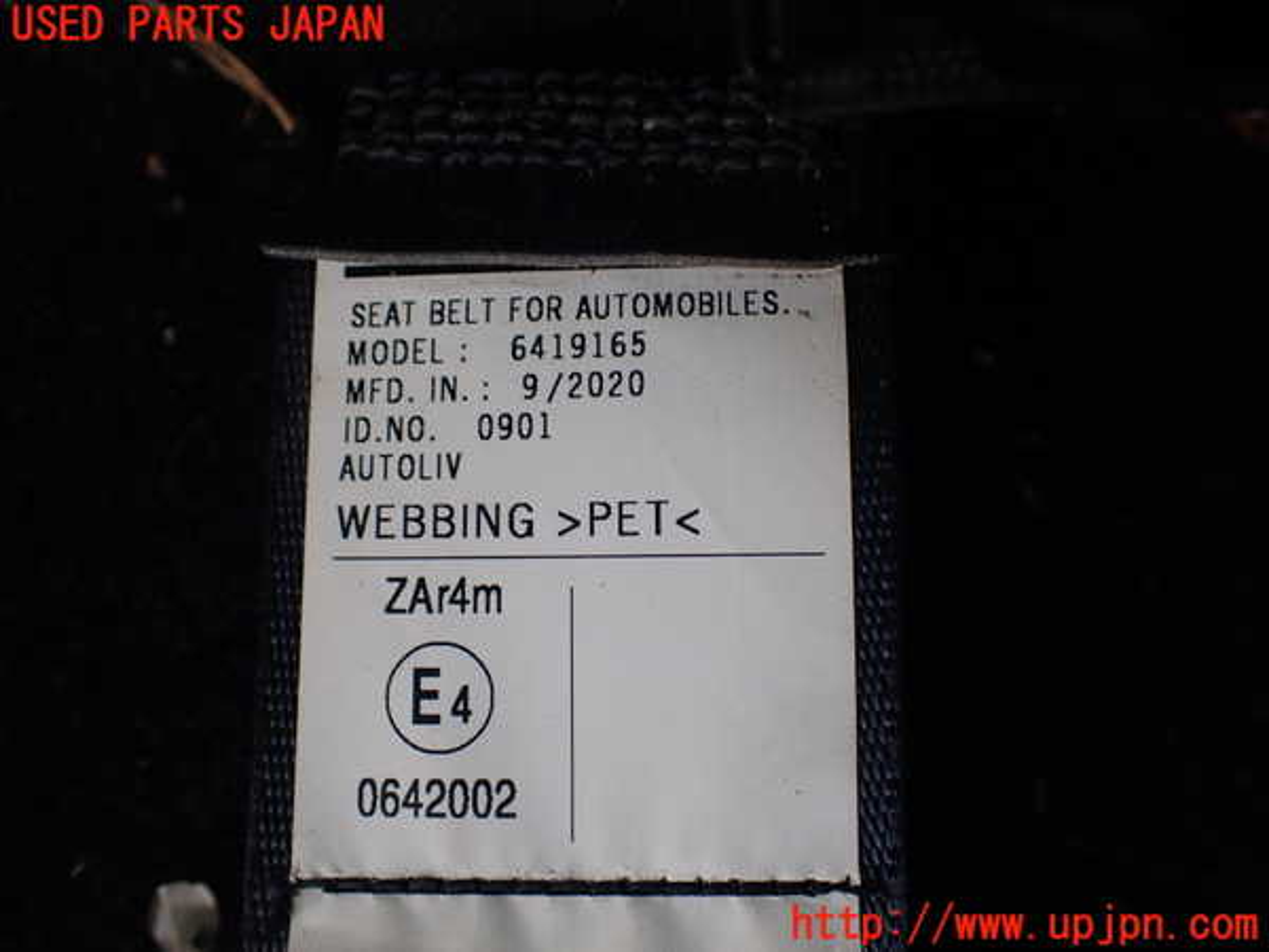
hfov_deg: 60.0
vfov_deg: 46.8
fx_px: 1100
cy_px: 476
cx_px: 634
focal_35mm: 30
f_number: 2.3
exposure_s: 1/125
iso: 125
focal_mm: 5.4
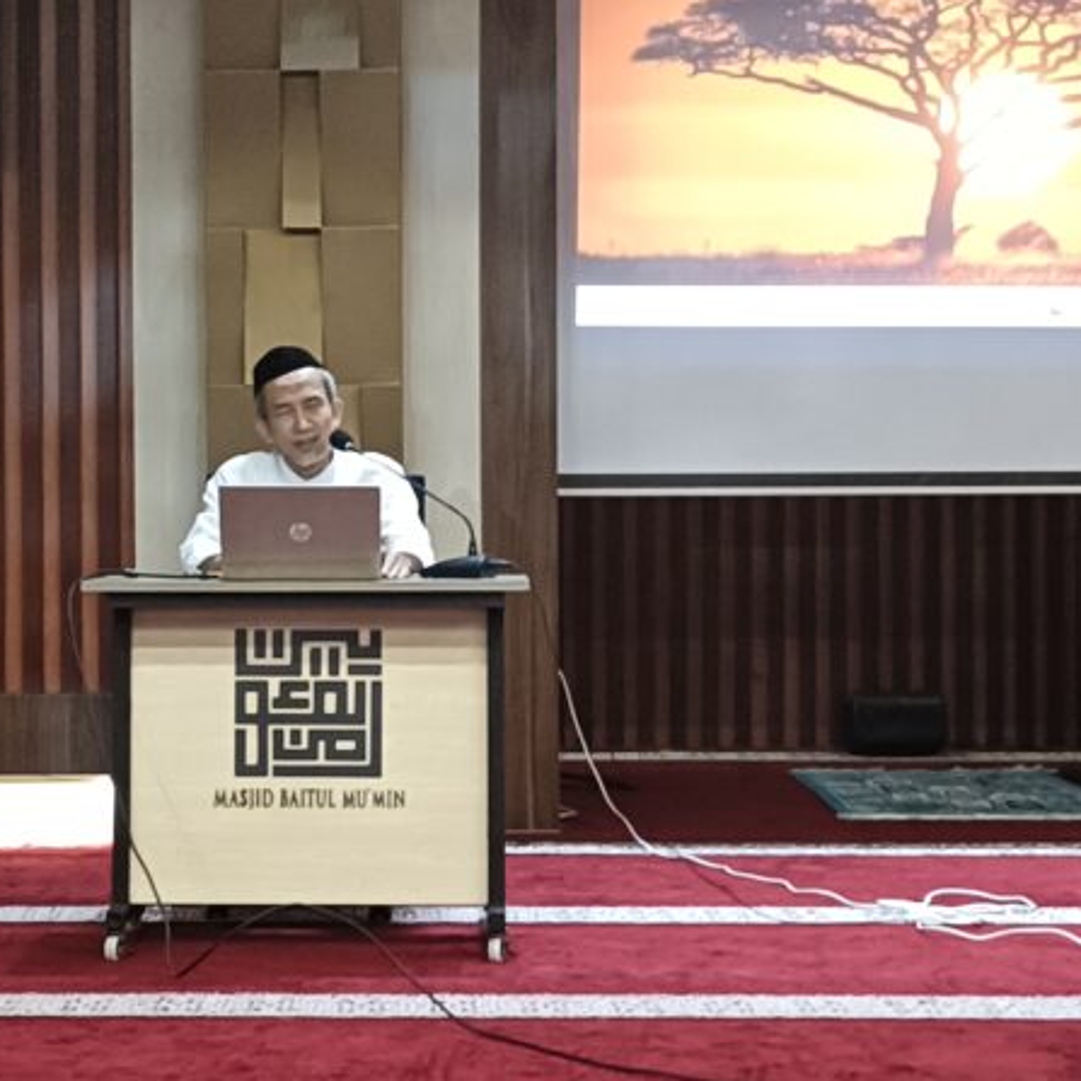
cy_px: 542
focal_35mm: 89
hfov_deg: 19.5
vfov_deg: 19.5
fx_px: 3144
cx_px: 380
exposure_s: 1/30
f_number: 1.7
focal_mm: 4.7
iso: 2500
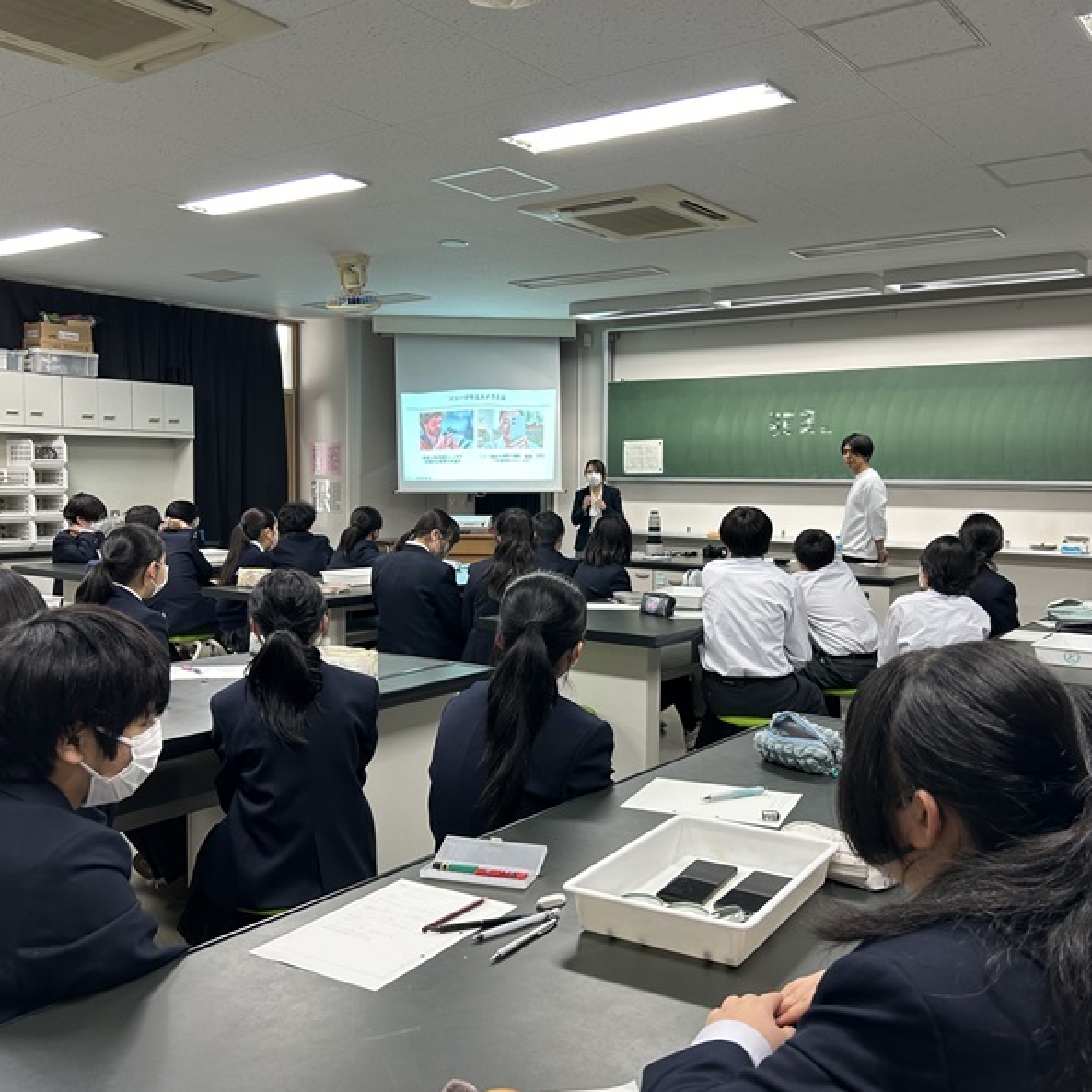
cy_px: 545
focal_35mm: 31
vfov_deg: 52.5
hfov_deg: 52.4
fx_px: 1106
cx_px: 619
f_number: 1.5
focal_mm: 5.7
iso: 64
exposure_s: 1/50
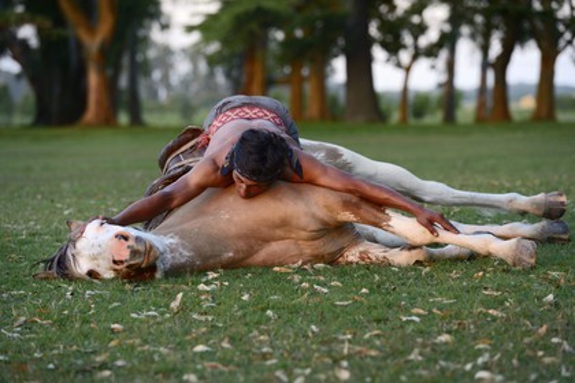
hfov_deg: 10.3
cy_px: 192
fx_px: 3194
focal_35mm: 200
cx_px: 288
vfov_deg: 6.9
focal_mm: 200
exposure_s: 1/160
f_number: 5.6
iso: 800
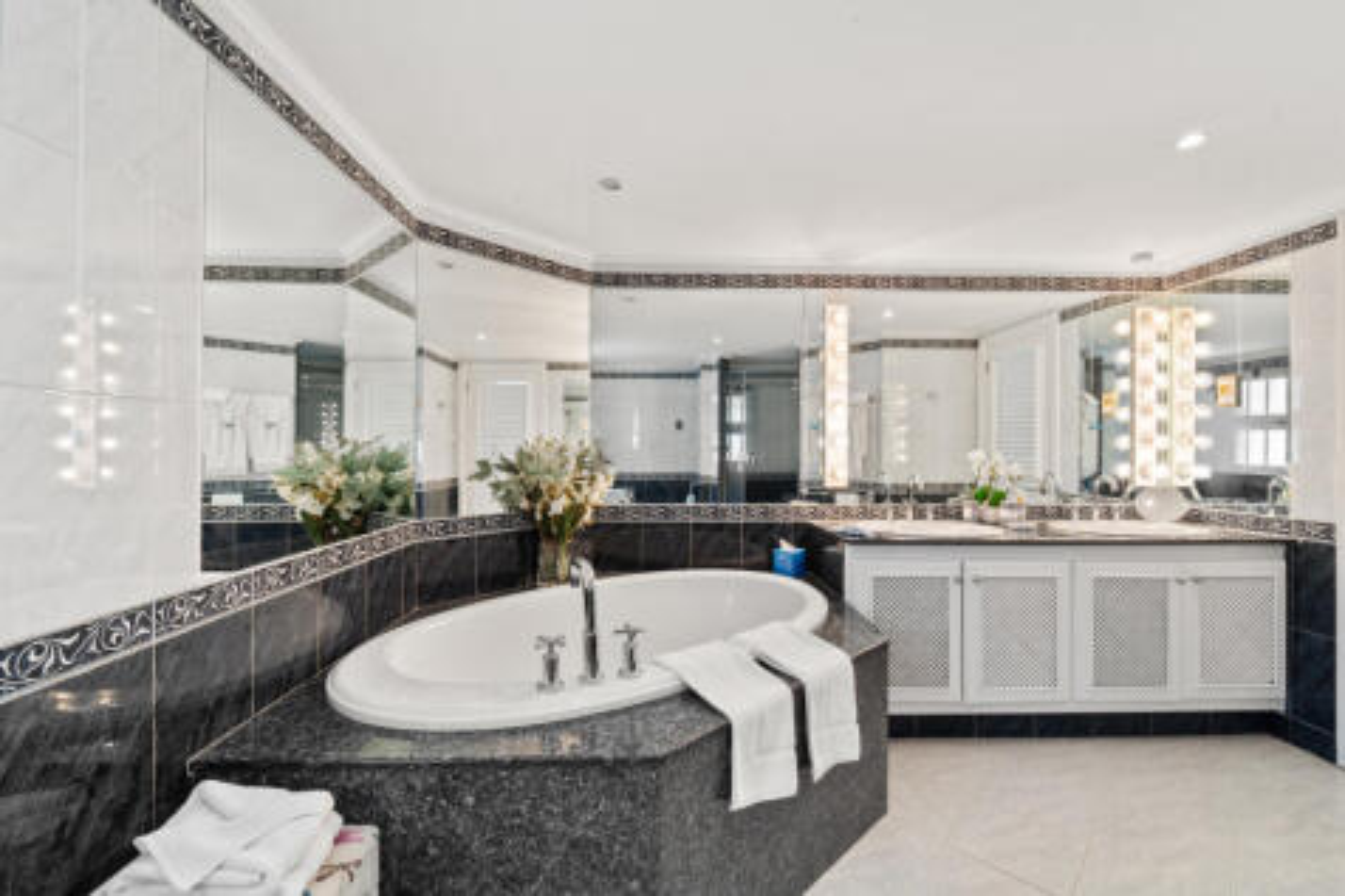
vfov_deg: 81.2
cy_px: 448
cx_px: 672
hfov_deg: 104.3
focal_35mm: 14
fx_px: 523
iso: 100
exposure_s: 2.5
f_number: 9
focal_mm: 14
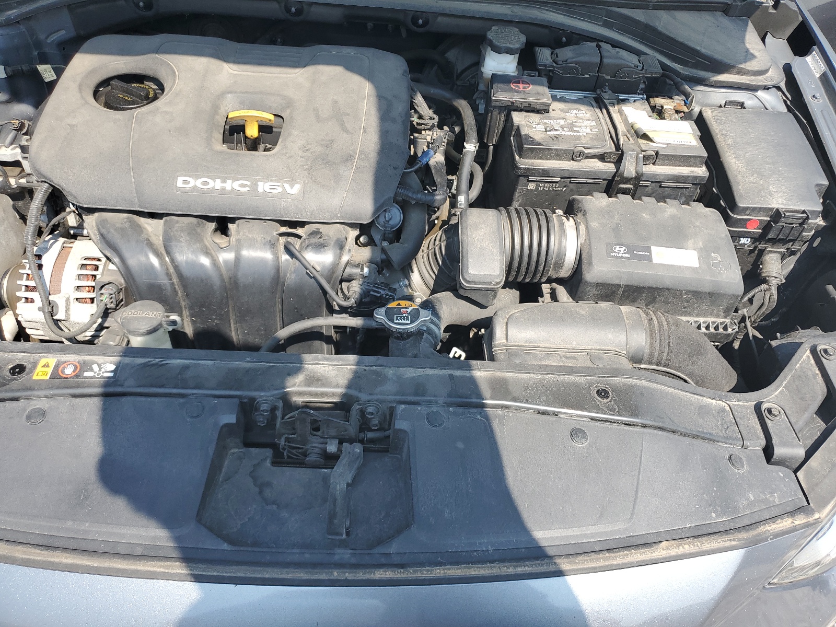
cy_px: 314
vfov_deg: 53.1
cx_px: 418
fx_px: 628
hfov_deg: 67.3
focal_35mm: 26
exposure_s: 1/1000
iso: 50
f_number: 1.5
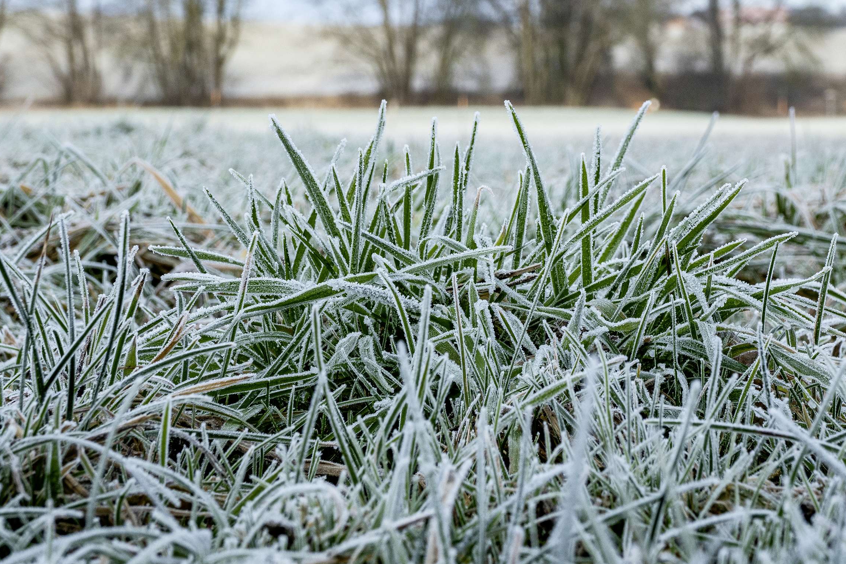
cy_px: 178
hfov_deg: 17.0
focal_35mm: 120
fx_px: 2820
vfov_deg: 11.4
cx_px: 527
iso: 200
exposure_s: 1/125
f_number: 9
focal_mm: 44
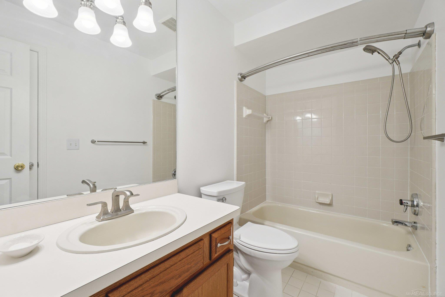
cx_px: 222
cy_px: 148
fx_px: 185
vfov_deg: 77.3
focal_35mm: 15
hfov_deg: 100.4
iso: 400
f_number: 8
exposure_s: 1/20
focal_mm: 10
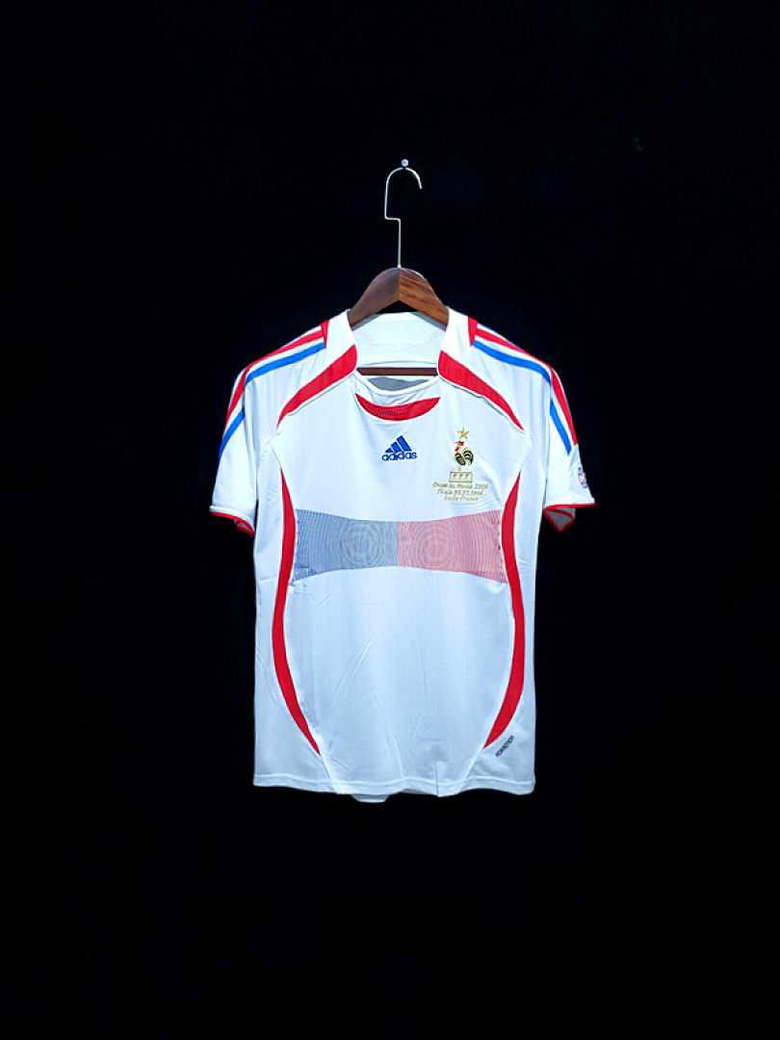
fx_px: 781
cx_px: 390
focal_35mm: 26
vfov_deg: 67.3
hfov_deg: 53.1
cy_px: 520
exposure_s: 1/30
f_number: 1.5
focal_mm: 4.3
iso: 250
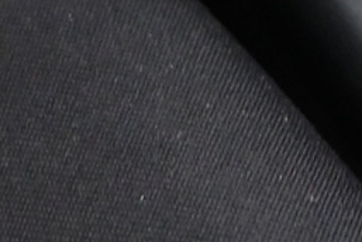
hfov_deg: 11.9
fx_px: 1520
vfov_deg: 8.1
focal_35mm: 151
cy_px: -429
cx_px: 752
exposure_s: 1/10
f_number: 3.5
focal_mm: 16
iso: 2500
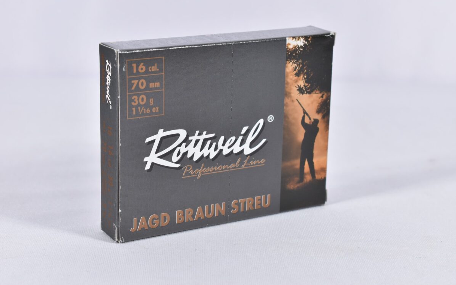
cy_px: 136
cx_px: 229
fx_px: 1050
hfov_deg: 24.5
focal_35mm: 85
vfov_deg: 15.4
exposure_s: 1/40
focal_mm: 55
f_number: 5.6
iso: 640
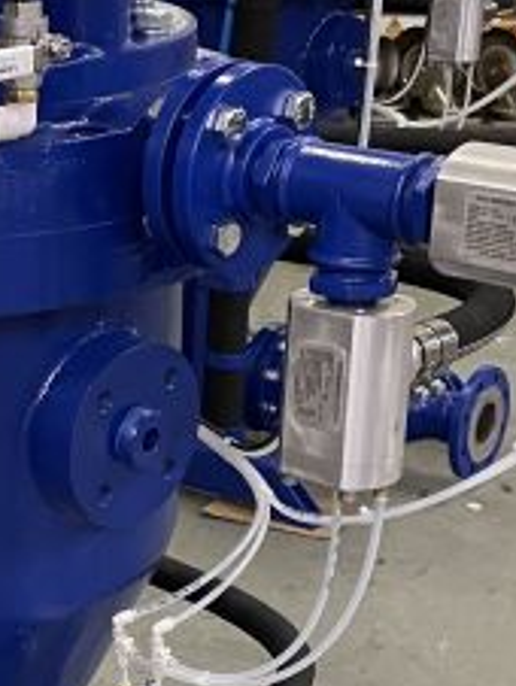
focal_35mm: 92
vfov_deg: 21.2
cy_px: 480
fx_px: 1825
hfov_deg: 15.5
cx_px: -94
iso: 400
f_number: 1.6
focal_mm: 4.2
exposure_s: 1/33
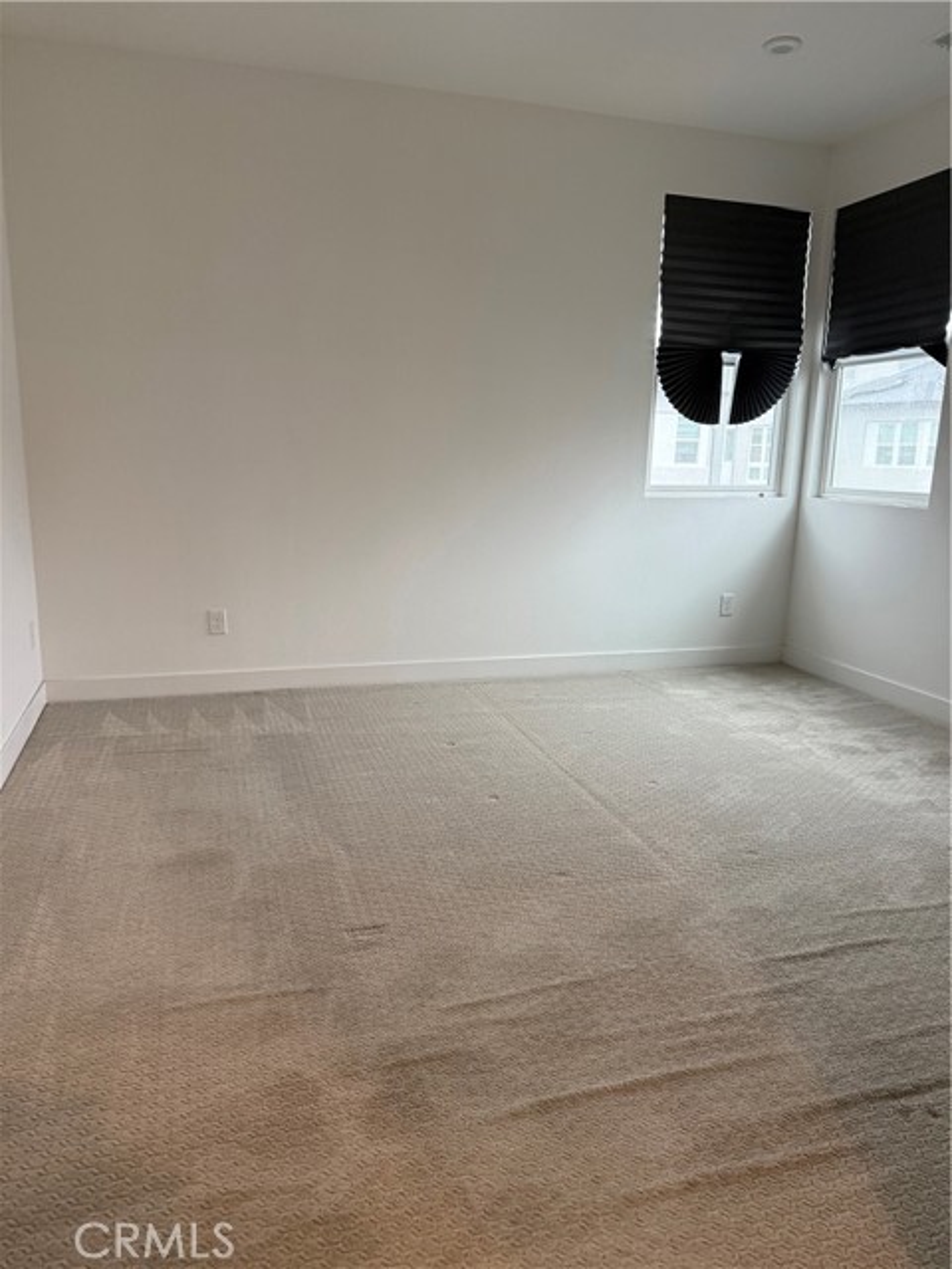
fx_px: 880
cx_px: 476
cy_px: 634
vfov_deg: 71.6
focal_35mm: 24
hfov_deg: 56.8
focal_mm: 6.76
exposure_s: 1/120
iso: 320
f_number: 1.78
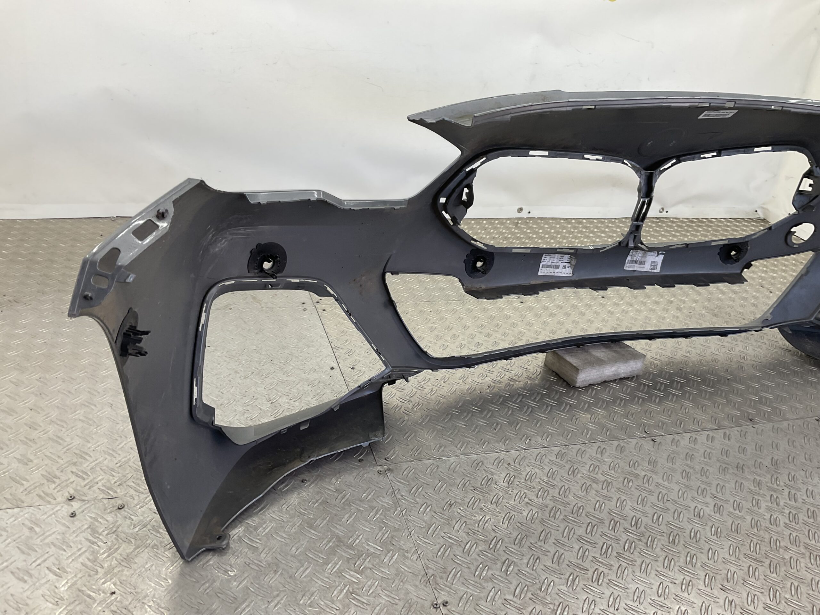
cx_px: 410
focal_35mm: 29
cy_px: 308
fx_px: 687
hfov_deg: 61.7
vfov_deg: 48.2
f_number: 1.8
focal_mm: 3
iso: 25
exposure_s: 1/120
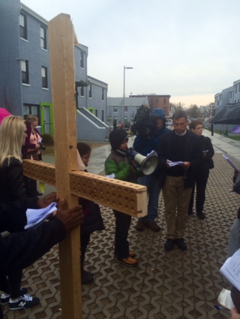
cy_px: 162
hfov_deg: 45.5
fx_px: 286
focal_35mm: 31
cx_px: 121
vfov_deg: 58.3
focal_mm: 4.12
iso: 32
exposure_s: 1/554
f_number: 2.2
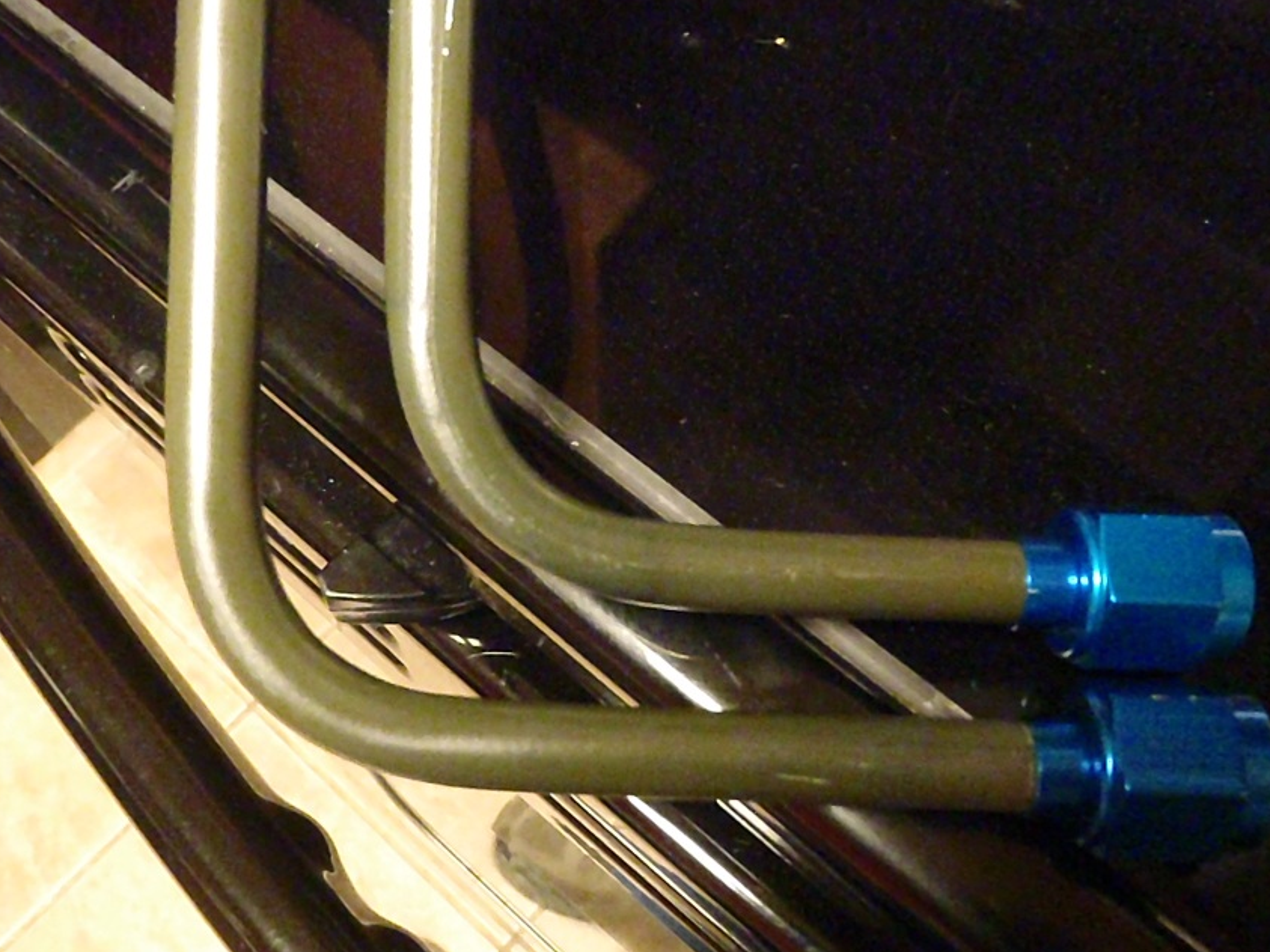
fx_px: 1247
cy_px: 527
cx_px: 554
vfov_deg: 41.7
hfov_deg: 53.8
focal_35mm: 34
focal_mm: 5
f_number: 3.9
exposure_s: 1/30
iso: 2500
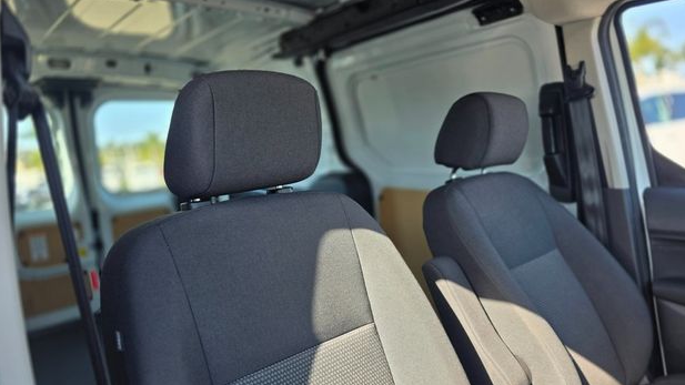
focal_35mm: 26
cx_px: 351
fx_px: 472
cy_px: 246
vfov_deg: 43.9
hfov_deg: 71.9
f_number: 1.7
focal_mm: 6.3
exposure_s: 1/359
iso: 40
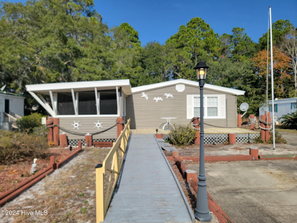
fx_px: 206
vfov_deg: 56.8
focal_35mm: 24
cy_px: 112
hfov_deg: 71.6
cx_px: 148
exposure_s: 1/1070
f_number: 1.8
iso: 16
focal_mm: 6.7
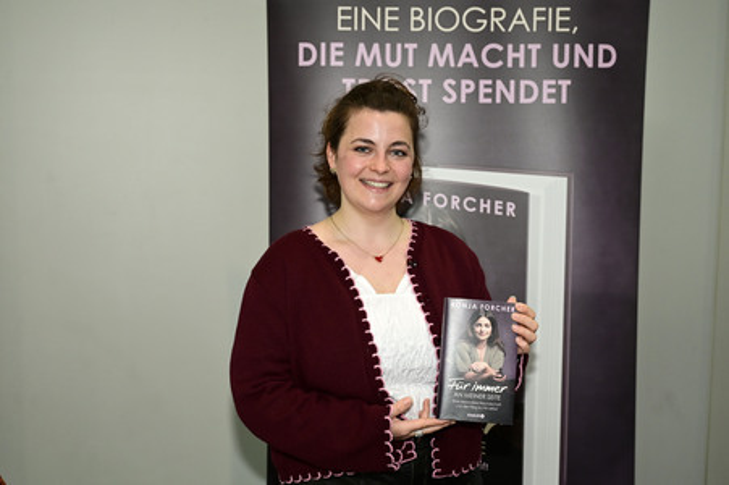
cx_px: 364
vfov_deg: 31.8
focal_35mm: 42
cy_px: 242
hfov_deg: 46.4
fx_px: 850
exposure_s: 1/200
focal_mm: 42
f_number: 5
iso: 1600
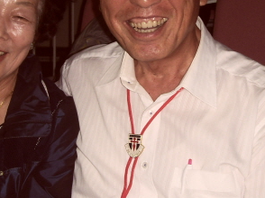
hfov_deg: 20.9
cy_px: 86
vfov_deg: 15.9
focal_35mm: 93
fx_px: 711
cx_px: 69
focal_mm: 6.6
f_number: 3.5
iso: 100
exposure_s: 1/45
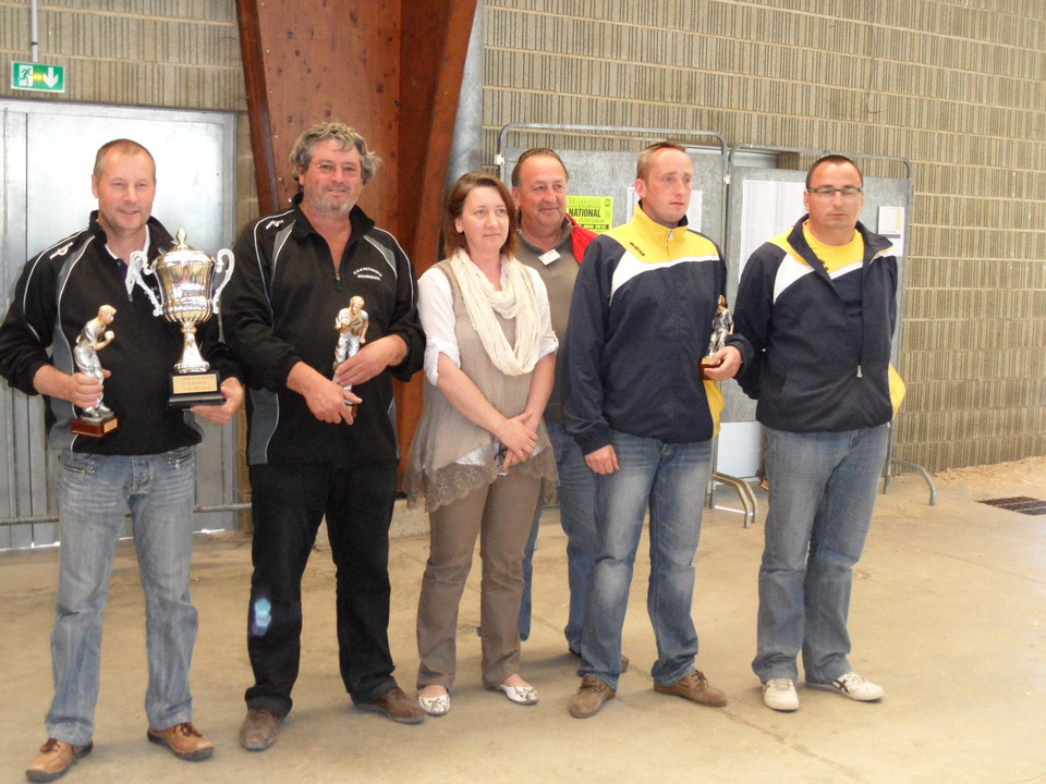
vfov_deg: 36.0
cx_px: 523
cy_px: 392
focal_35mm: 40
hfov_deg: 46.8
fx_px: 1209
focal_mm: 6.5
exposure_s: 1/45
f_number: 3.6
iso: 480
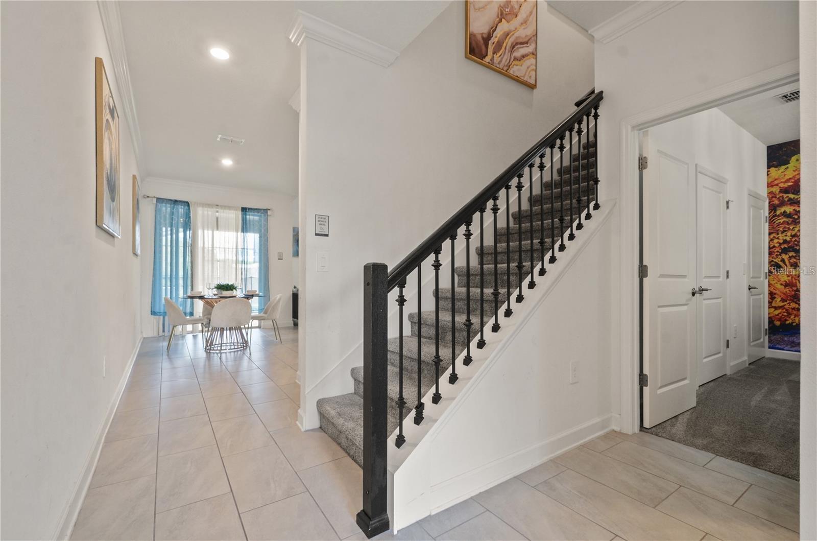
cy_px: 270
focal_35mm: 15
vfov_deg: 77.0
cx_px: 408
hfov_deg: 100.5
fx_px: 340
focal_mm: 10
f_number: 8
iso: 200
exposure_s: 1/2.5
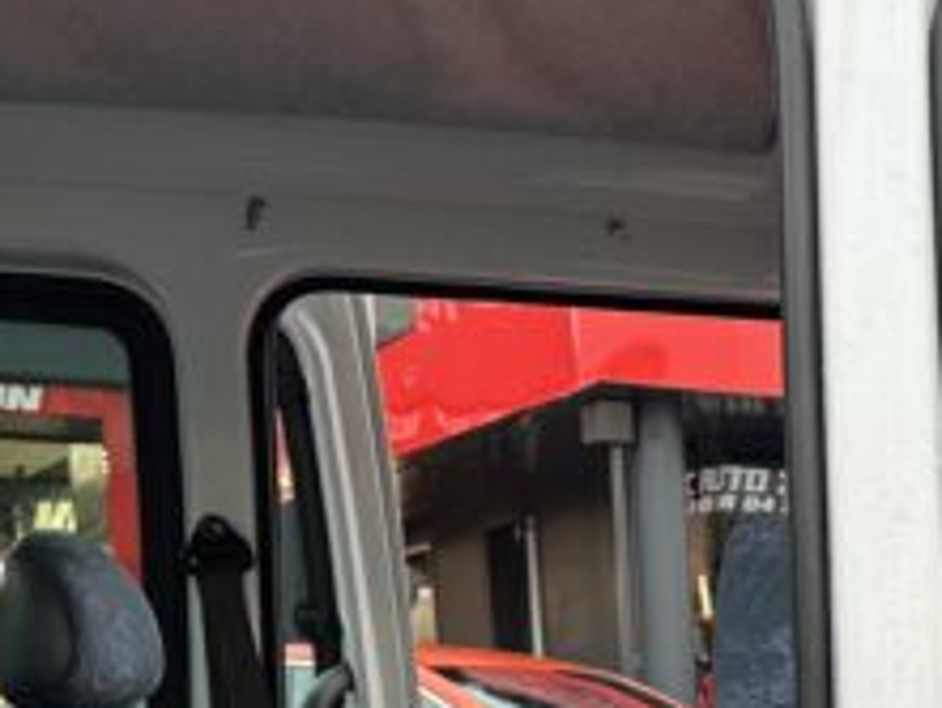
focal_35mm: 87
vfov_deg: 15.1
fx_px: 2369
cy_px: 1207
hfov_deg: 21.5
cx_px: 989
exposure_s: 1/100
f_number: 1.78
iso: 160
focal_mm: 6.86
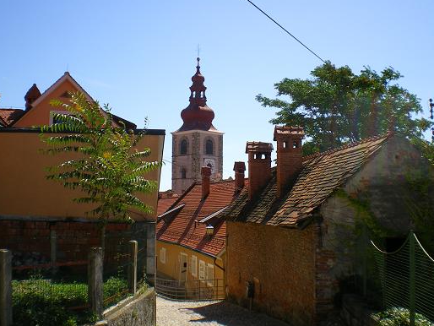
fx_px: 489
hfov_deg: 47.8
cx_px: 219
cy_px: 163
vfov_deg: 36.8
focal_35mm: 39
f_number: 4.6
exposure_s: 1/320
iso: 64
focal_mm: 6.3
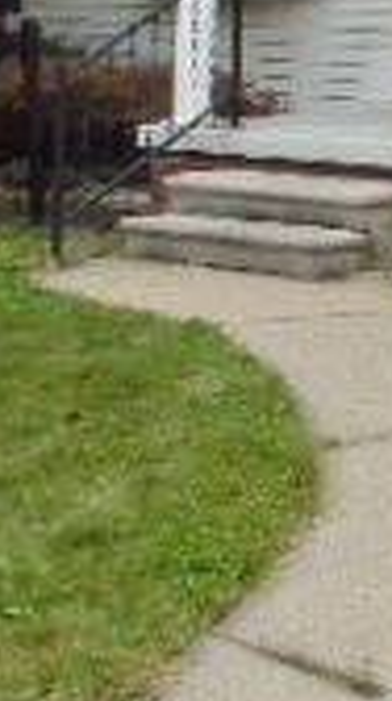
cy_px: -154
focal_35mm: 104
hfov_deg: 10.8
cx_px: 713
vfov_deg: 19.3
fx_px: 1930
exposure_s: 1/400
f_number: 3.3
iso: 100
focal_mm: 4.5
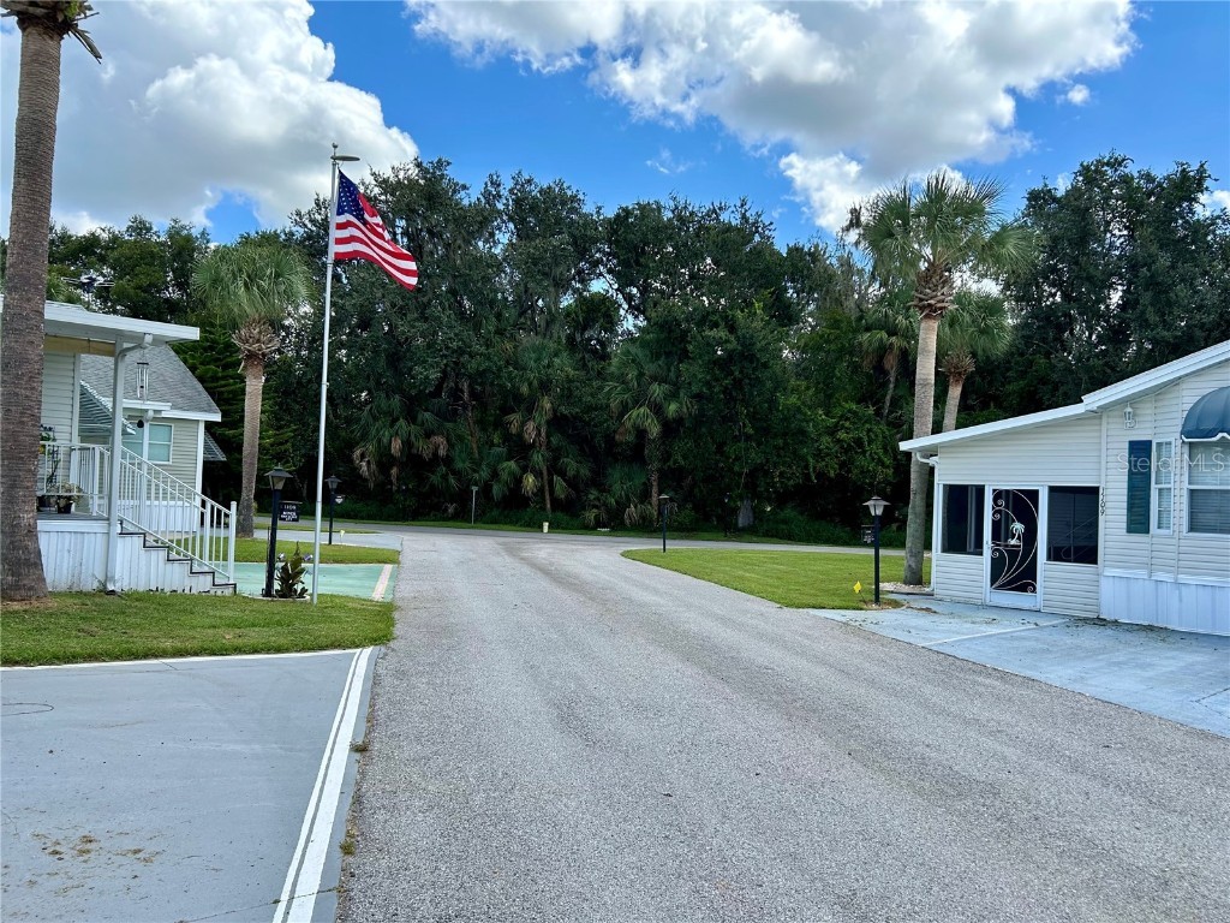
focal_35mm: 26
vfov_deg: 53.1
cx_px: 615
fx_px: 924
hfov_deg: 67.3
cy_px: 462
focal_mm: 5.7
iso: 50
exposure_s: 1/2299
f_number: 1.5
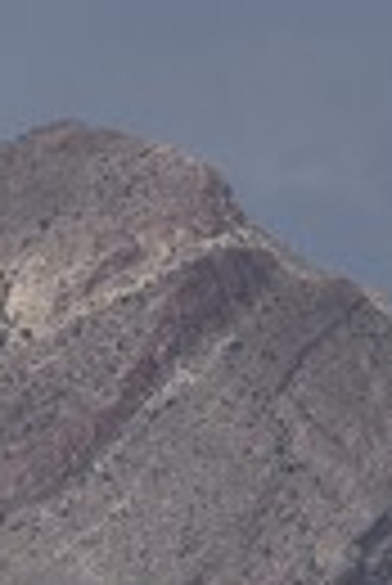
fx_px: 10506
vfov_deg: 3.2
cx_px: -469
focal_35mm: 645
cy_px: 486
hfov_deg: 2.1
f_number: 7.1
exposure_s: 1/4000
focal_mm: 200
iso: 800
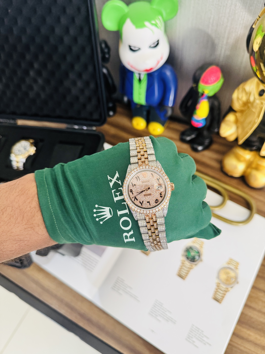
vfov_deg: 71.6
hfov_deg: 56.8
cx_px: 132
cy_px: 177
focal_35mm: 24
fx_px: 245
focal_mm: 6.76
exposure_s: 1/60
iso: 320
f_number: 1.78
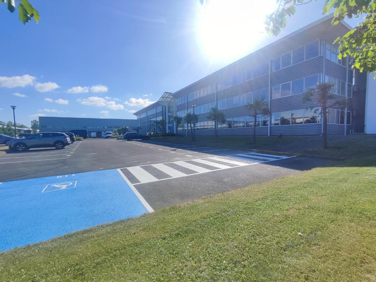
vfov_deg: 78.2
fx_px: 174
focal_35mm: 16
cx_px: 188
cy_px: 141
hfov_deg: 94.5
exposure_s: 1/2606
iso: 50
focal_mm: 1.65
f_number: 2.2
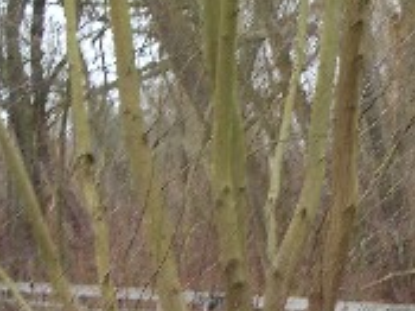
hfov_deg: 8.7
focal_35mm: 227
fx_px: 2720
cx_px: 404
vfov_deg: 6.4
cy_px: 514
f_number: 4
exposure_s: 1/30
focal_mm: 14.2
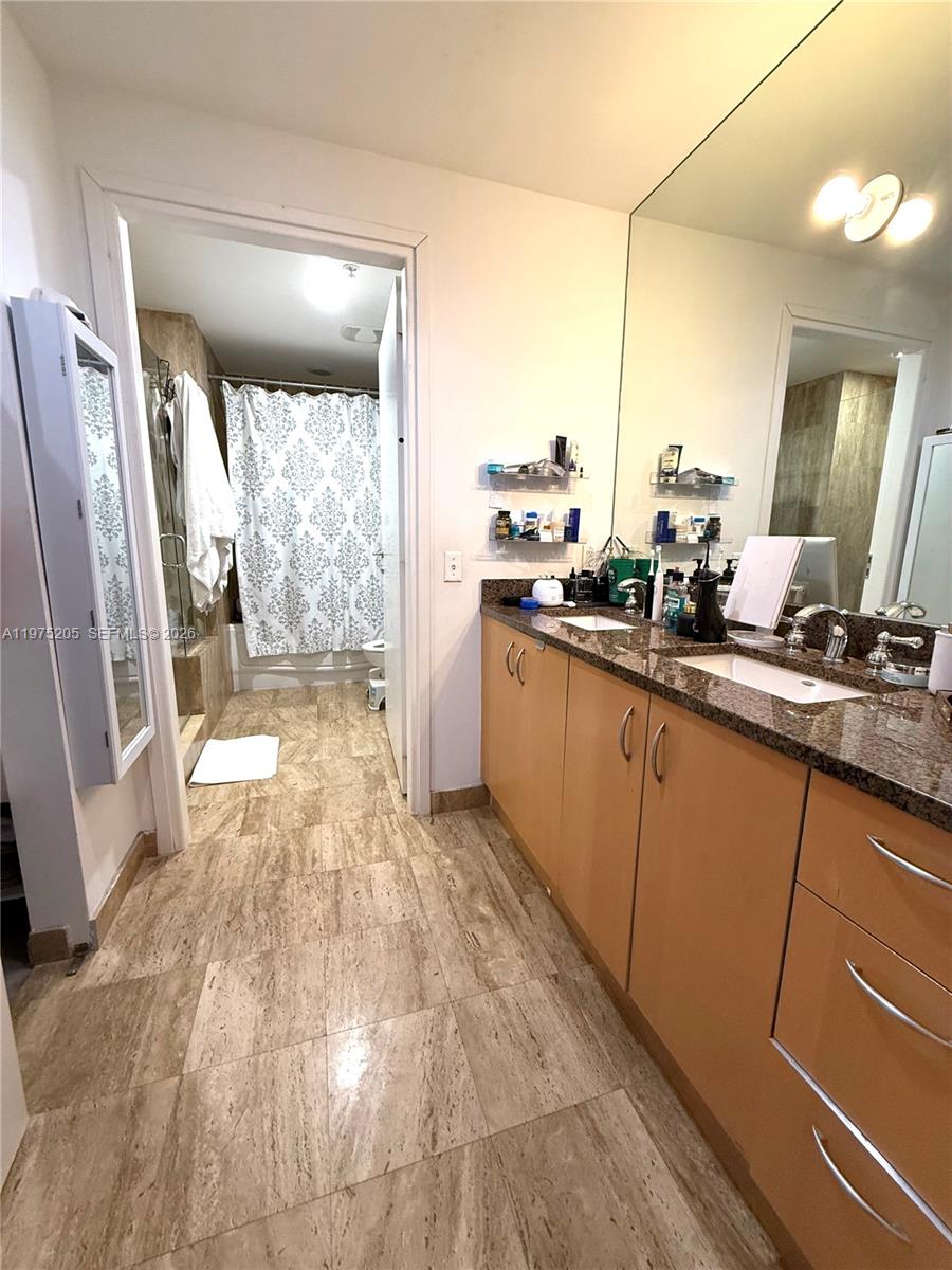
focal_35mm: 14
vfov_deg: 102.1
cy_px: 635
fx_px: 513
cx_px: 476
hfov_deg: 85.7
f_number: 2.2
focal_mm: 2.22
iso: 320
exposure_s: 1/120
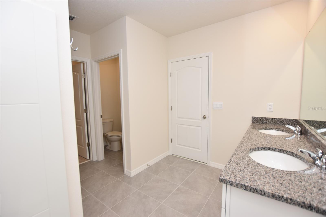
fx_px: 136
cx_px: 163
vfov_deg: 77.3
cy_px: 108
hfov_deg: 100.4
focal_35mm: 15
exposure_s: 1/60
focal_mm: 10
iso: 200
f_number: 4
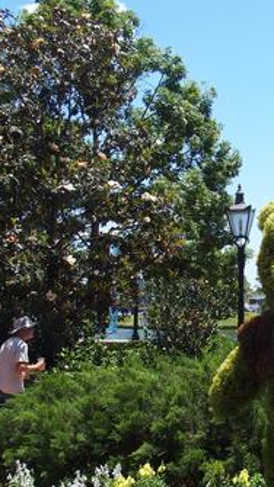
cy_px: 244
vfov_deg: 43.7
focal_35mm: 47
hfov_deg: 24.1
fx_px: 607
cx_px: 287
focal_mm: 6.7
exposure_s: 1/640
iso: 100
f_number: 3.5
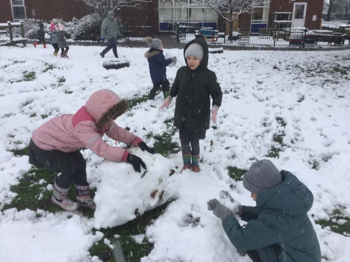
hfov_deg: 58.4
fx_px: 313
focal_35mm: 31
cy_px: 131
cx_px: 175
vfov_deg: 45.4
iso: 25
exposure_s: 1/111
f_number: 2.4
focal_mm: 3.3
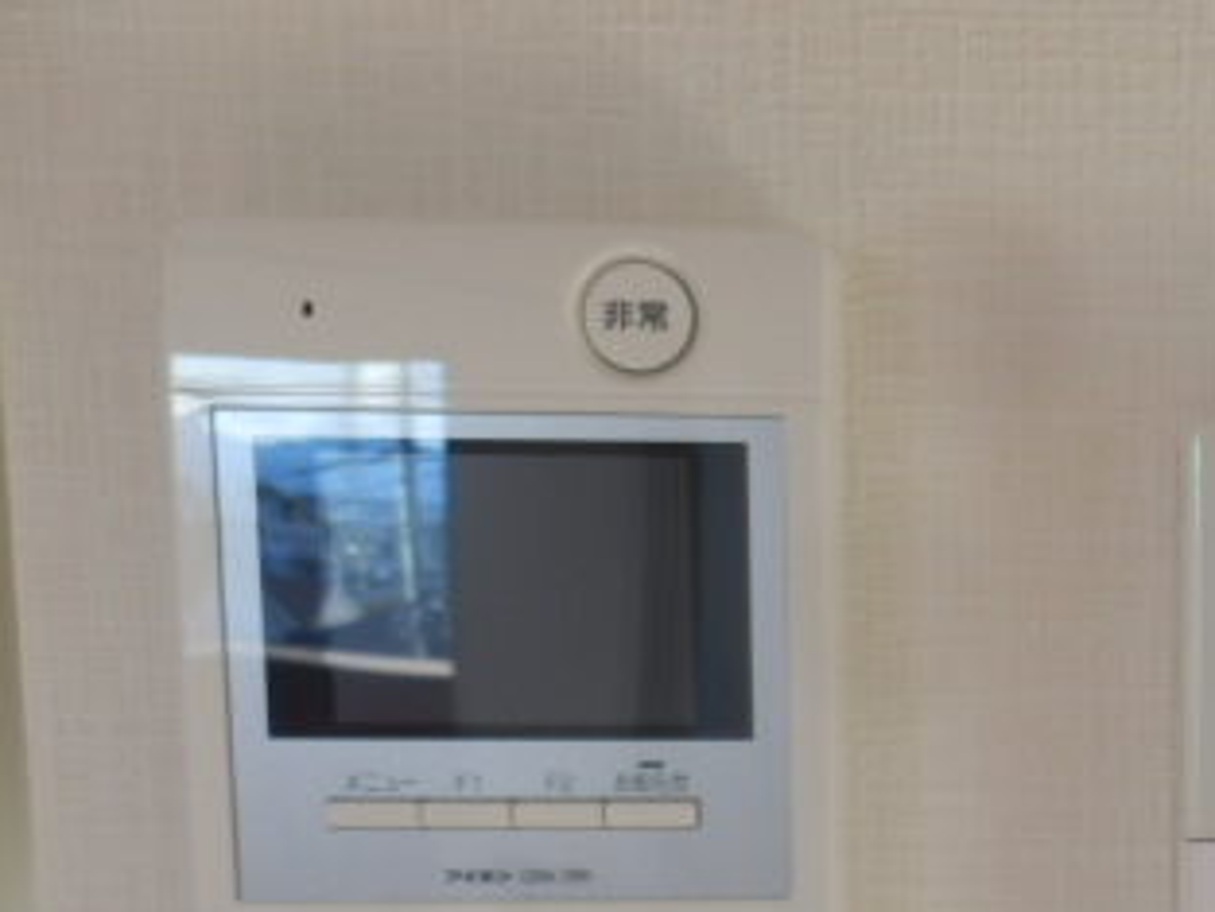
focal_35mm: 49
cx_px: 1238
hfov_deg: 35.0
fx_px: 1721
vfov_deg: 29.1
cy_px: 714
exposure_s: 1/50
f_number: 3
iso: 80
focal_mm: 4.2
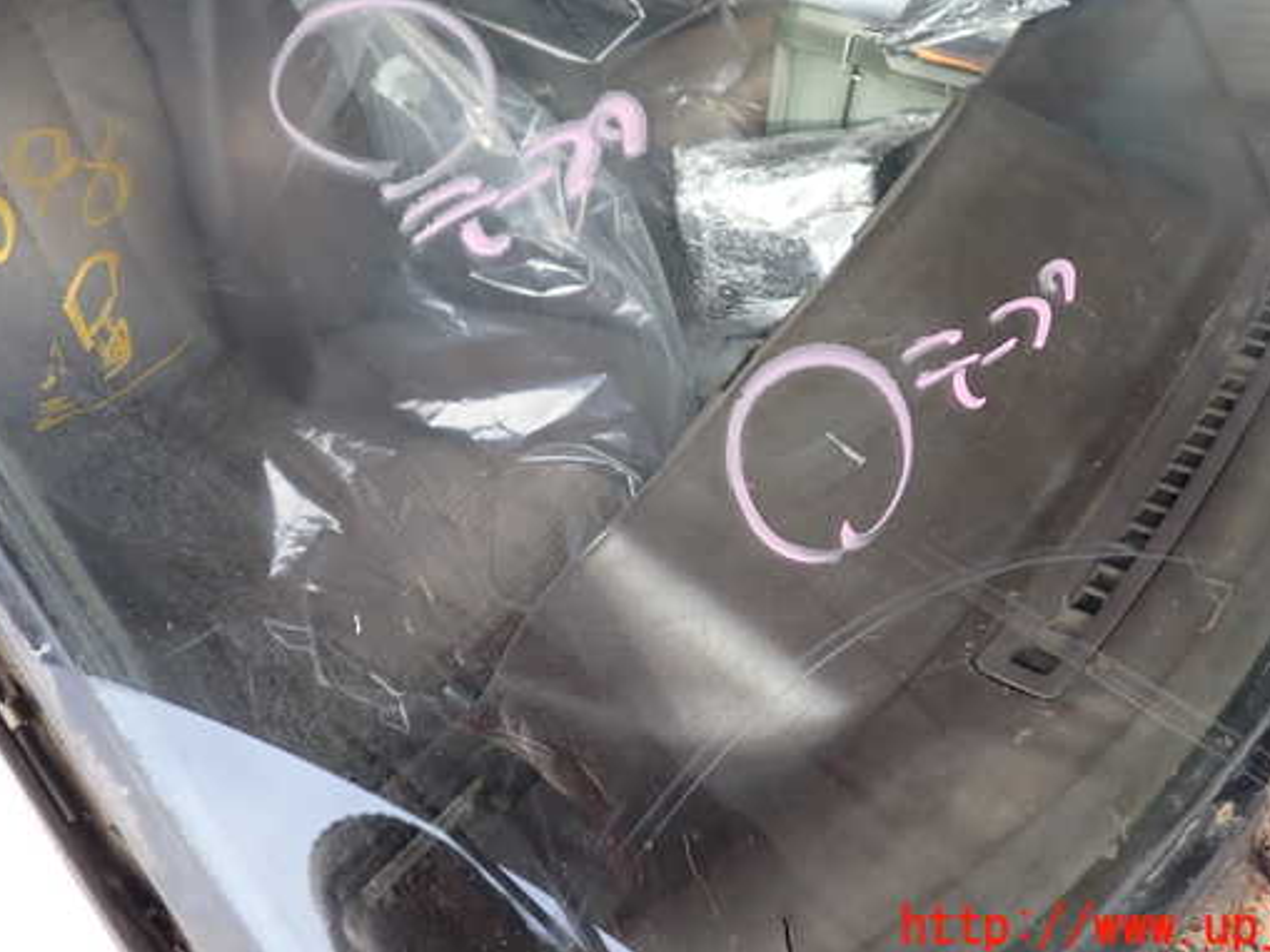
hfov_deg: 55.2
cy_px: 399
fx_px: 1211
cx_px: 716
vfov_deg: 42.8
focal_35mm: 33
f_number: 2.2
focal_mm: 5.05
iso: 160
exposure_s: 1/125
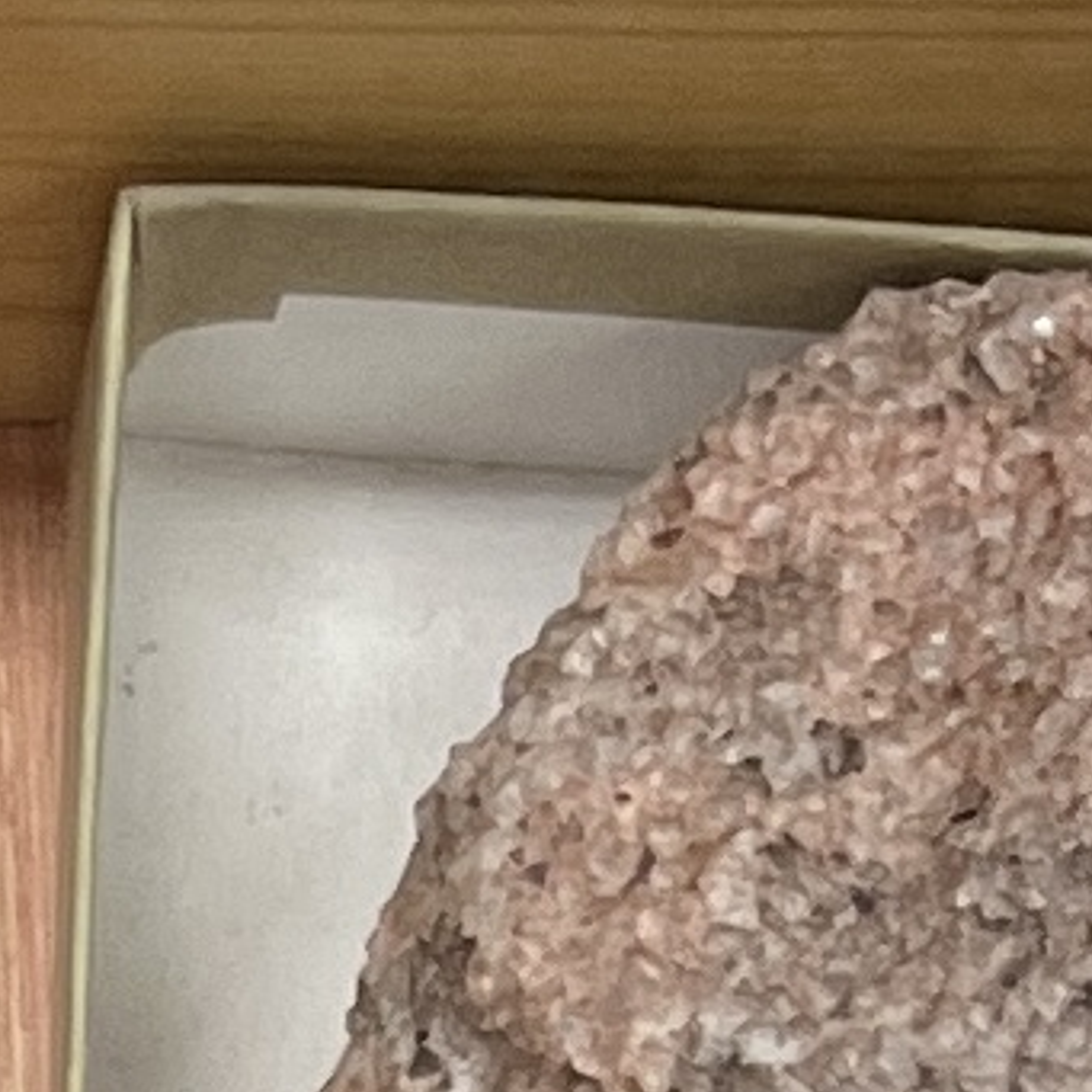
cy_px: 1449
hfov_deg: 25.5
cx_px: 1034
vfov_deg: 23.2
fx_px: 2320
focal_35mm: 65
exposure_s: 1/120
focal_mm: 5.1
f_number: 1.6
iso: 64
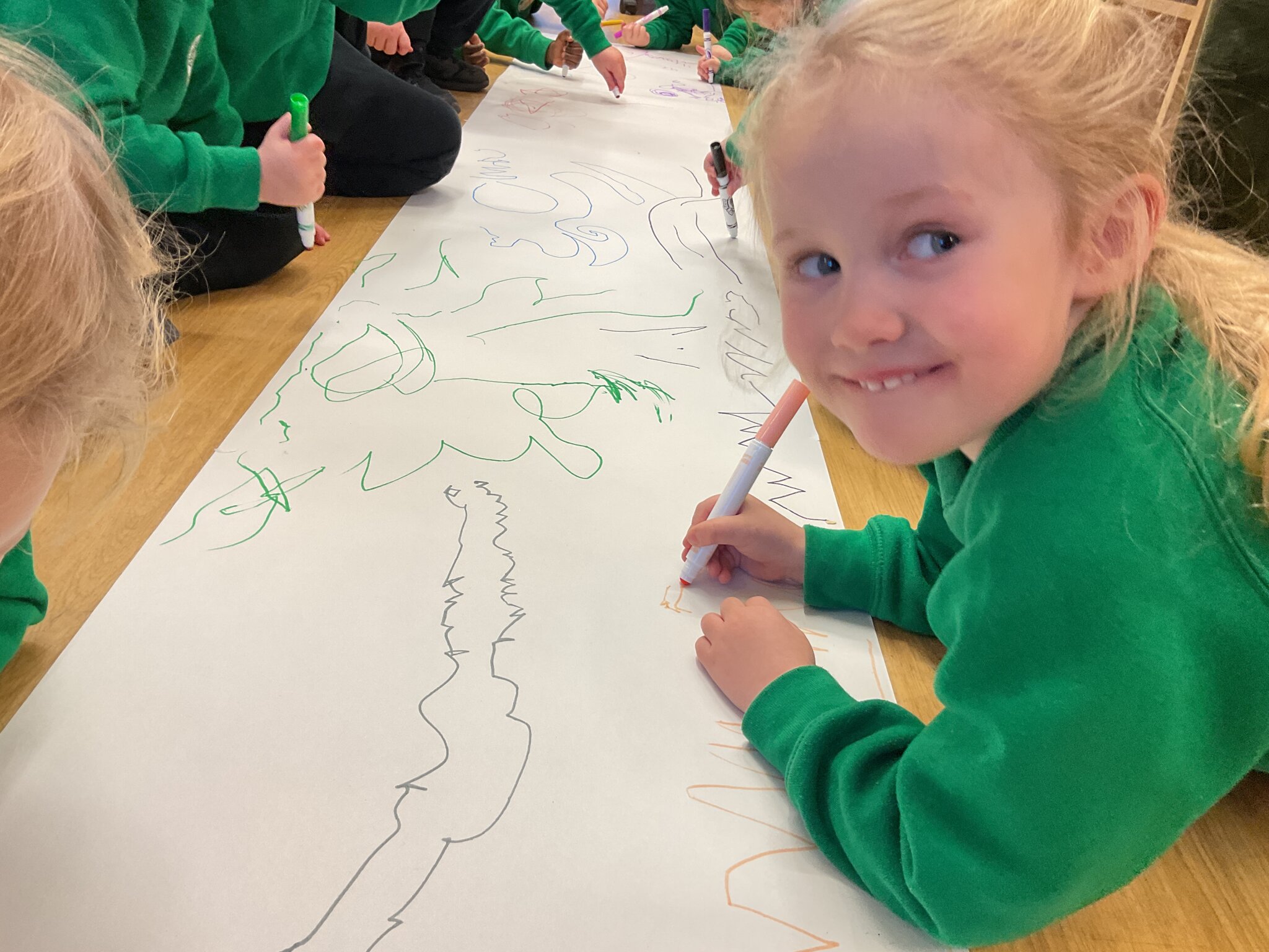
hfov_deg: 61.7
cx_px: 634
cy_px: 476
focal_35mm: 29
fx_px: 1063
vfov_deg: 48.2
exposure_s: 1/50
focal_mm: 3
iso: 64
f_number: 1.8
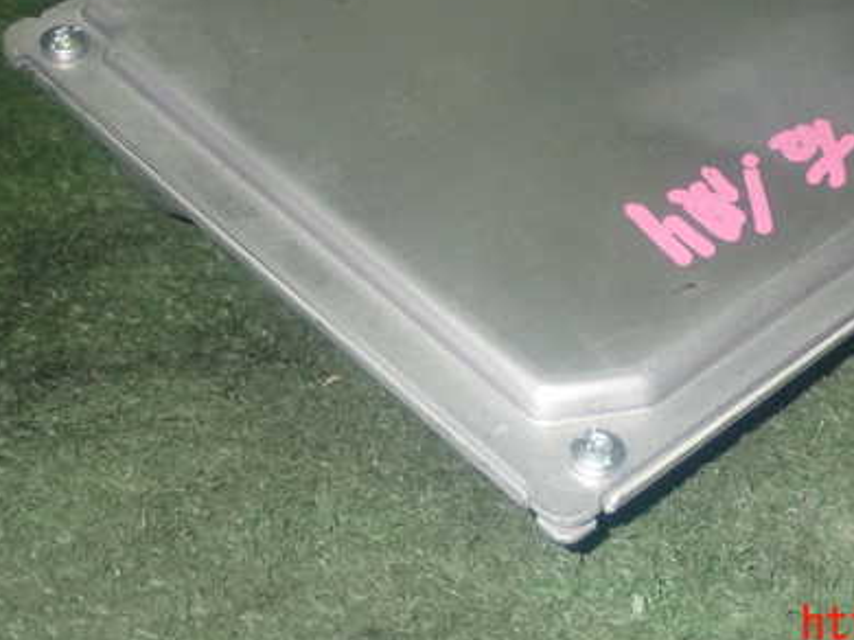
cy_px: 160
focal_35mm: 77
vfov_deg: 19.0
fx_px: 1898
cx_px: 639
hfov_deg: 25.1
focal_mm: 9.01
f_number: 9
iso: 640
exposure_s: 1/50
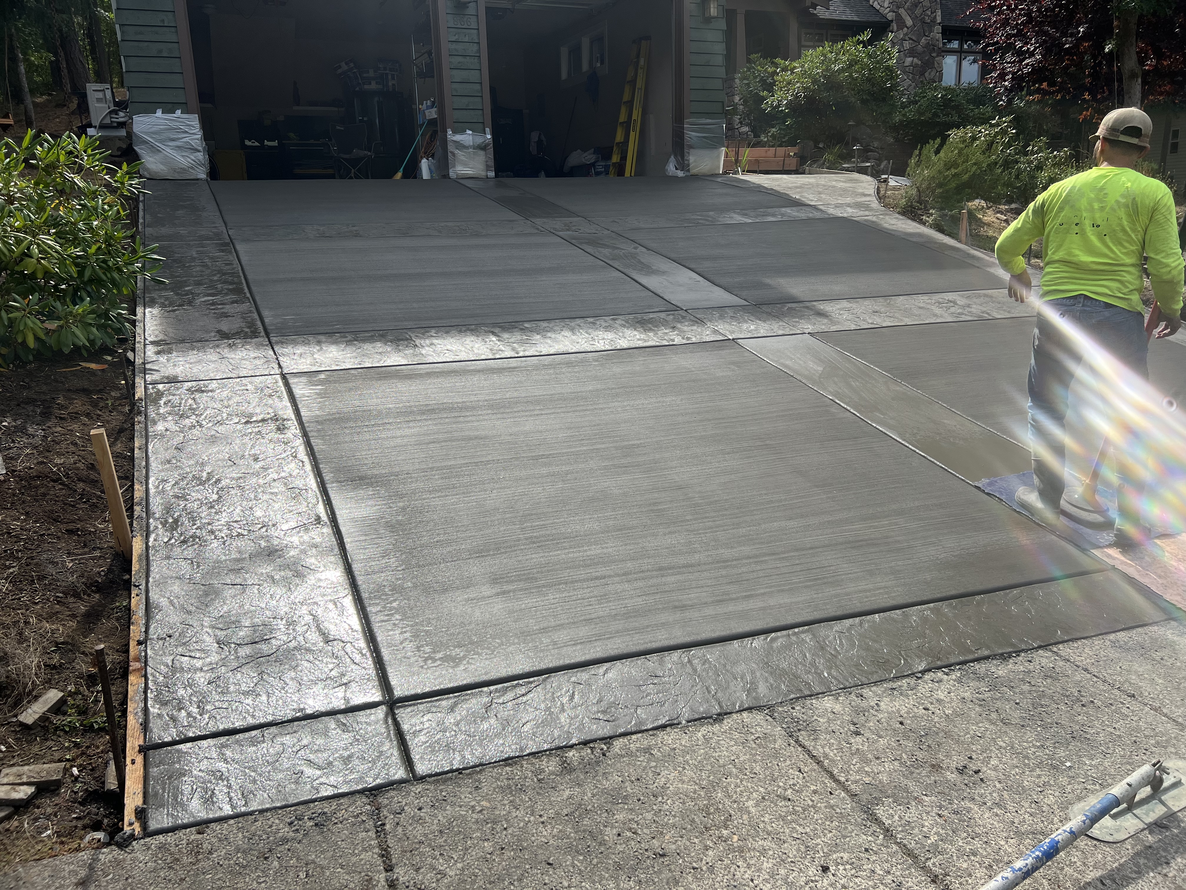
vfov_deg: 53.1
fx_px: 891
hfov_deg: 67.3
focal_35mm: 26
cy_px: 445
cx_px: 593
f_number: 1.5
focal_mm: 5.7
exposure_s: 1/3356
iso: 50
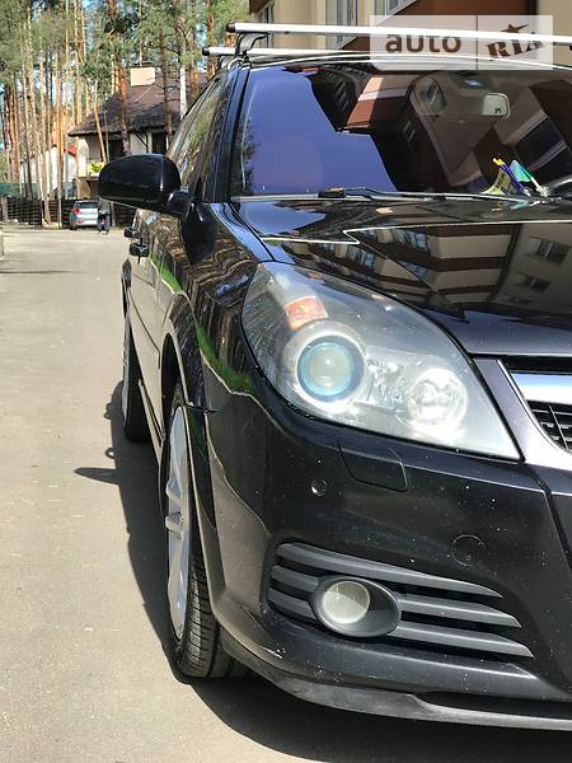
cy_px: 382
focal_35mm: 57
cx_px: 286
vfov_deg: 33.8
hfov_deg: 25.7
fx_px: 1256
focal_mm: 6.6
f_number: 2.8
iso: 20
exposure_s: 1/242
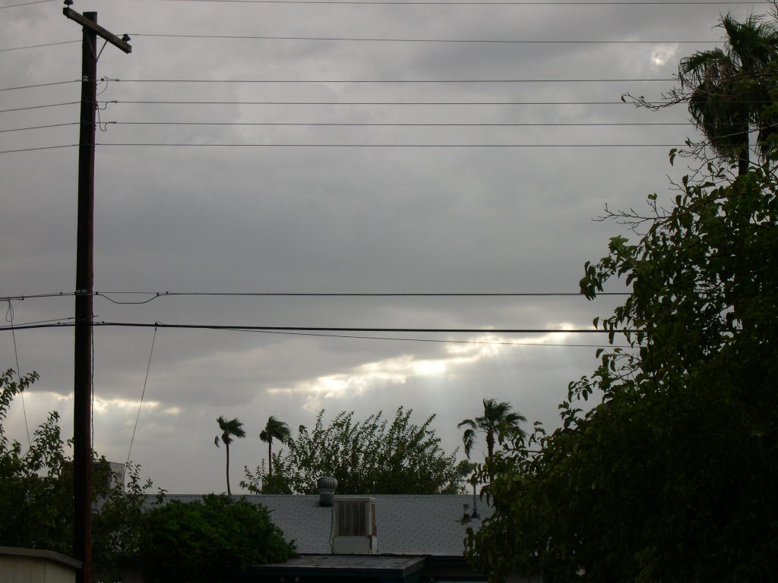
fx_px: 2562
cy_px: 292
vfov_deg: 13.0
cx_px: 389
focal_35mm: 114
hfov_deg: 17.3
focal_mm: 24
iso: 100
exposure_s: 1/295
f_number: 4.9
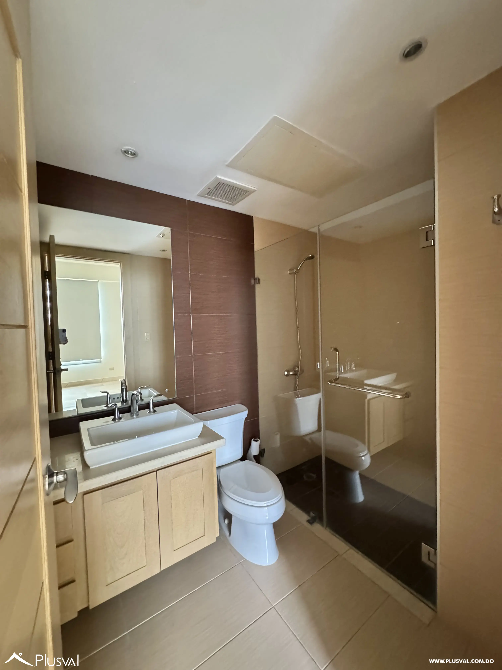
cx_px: 251
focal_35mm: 14
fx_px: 271
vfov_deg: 102.1
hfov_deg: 85.7
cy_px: 335
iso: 1250
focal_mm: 2.22
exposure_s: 1/42
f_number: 2.2
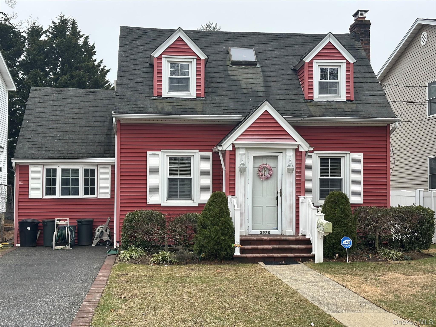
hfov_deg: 39.7
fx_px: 605
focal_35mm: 48
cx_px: 218
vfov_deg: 30.3
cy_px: 164
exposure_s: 1/580
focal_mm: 6.86
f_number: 1.78
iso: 64
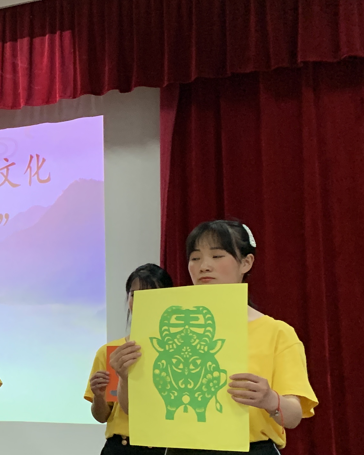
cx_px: -171
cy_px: 321
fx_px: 969
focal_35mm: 72
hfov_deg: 18.9
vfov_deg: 26.2
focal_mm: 4.25
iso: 320
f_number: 1.8
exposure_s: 1/50
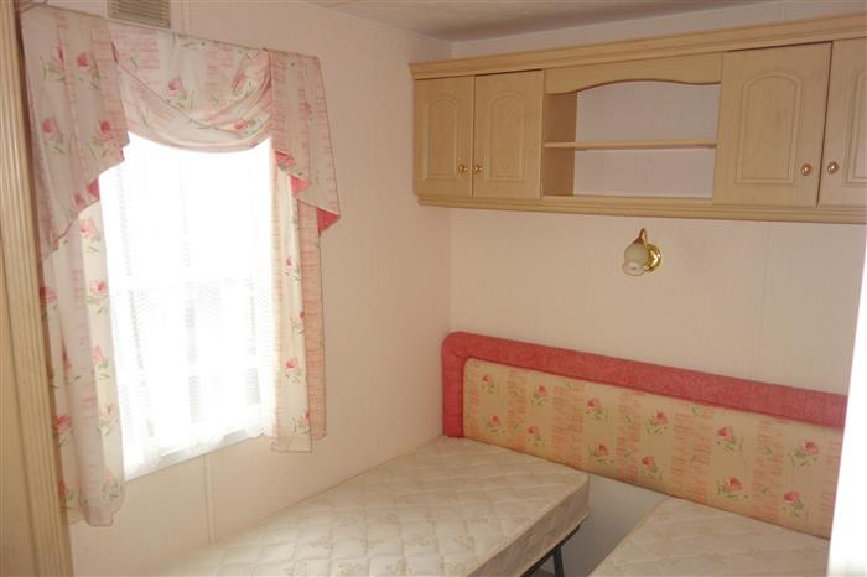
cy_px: 288
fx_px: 674
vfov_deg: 46.4
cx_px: 434
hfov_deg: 65.5
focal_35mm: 28
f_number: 1.8
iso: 200
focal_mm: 10.4
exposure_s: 1/30
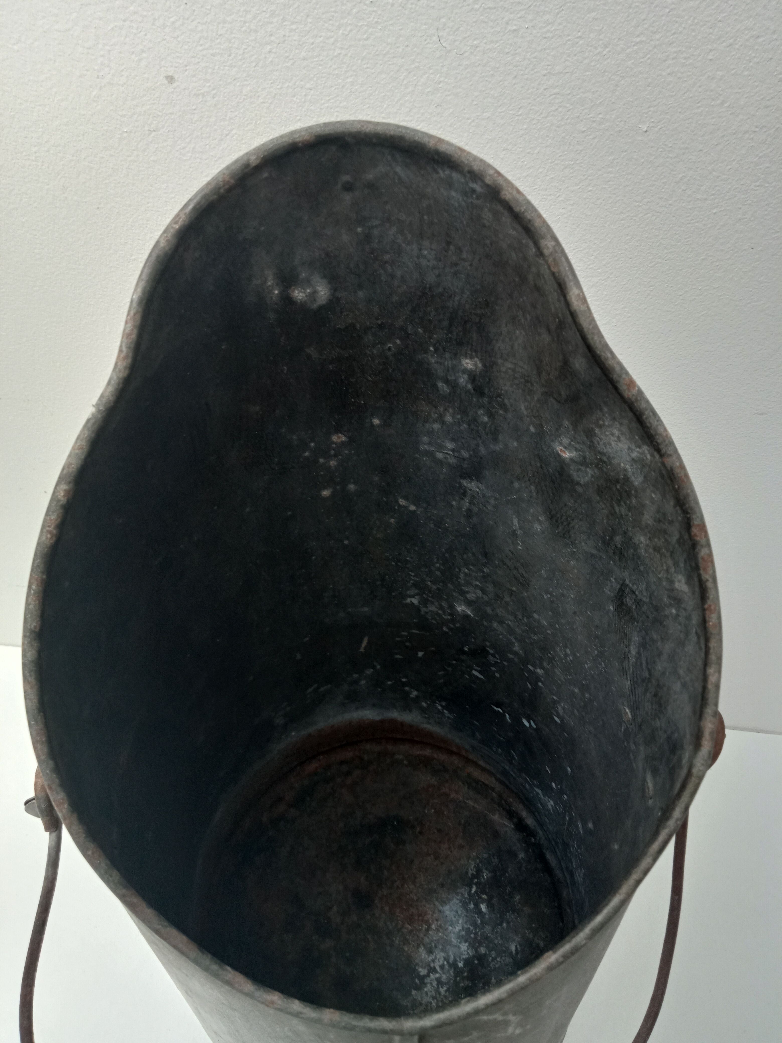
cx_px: 391
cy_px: 522
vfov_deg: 63.4
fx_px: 843
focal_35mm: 28
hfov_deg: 49.7
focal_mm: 3.46
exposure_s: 1/100
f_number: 2.2
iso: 194
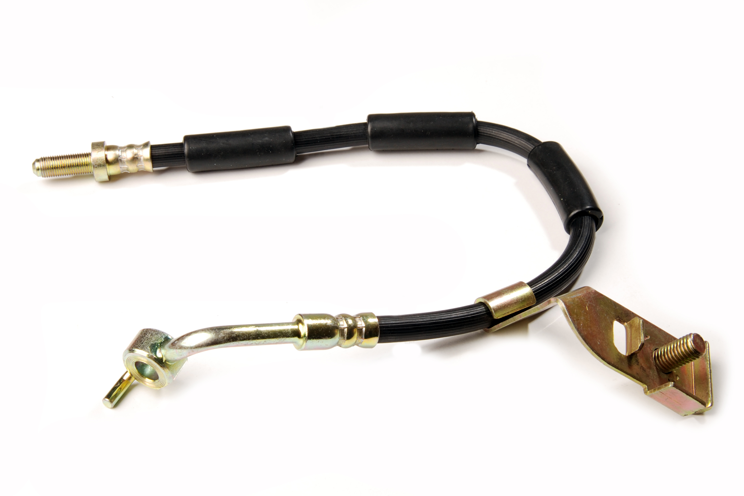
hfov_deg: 37.9
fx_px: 1085
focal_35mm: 52
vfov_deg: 25.8
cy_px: 248
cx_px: 372
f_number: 13
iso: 100
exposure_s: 1/125
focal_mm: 35
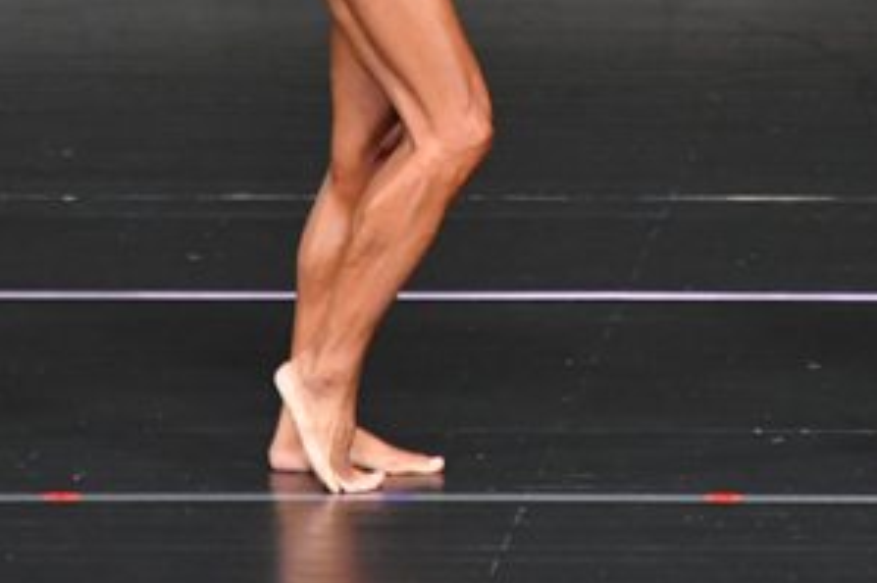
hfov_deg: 2.3
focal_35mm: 897
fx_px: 21828
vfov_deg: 1.5
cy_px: -91
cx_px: 973
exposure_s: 1/400
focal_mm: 230
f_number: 5.6
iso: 4000
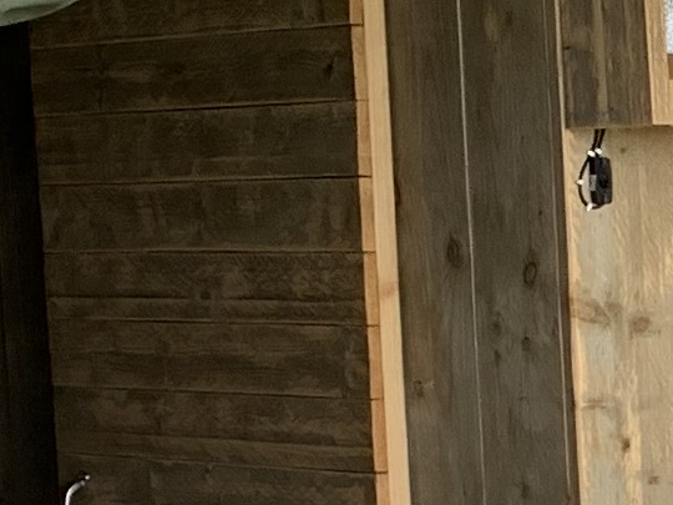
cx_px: 1567
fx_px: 3772
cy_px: 756
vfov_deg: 7.5
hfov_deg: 9.2
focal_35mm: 194
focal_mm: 4.25
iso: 25
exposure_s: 1/186
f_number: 1.8
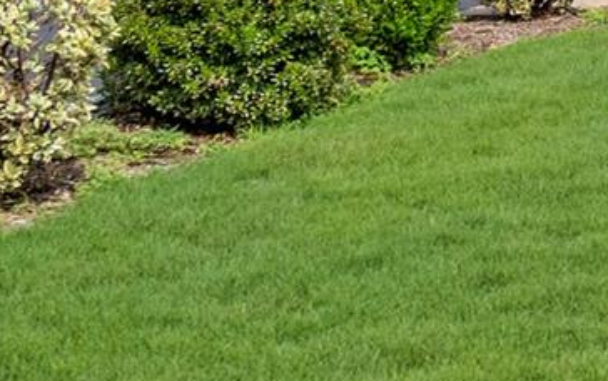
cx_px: 1293
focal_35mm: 126
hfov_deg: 13.6
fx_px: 2089
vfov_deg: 10.0
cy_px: -218
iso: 500
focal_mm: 22
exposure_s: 1/5000
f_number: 5.6
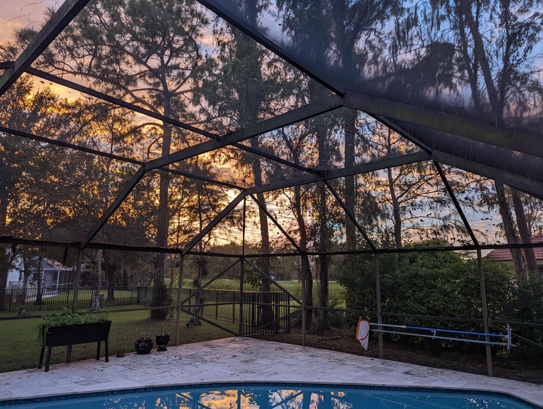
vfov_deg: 56.9
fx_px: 377
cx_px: 272
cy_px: 204
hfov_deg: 71.5
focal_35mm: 24
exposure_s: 1/120
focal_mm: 6.81
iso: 315
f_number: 1.85
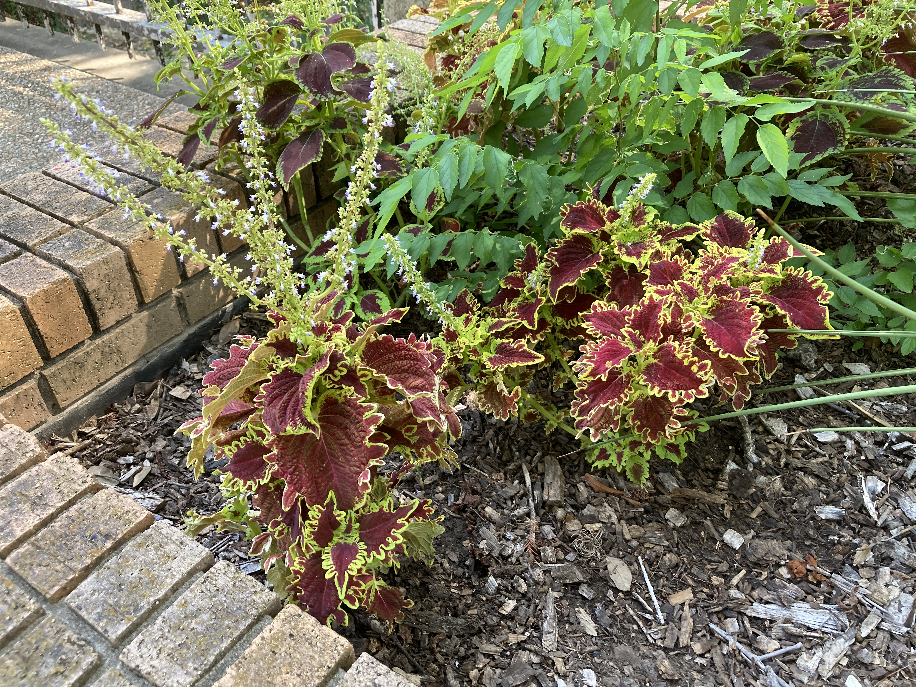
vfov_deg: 49.7
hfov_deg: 63.4
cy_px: 344
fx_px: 741
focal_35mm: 28
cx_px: 458
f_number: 1.8
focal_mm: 3.99
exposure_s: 1/121
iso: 80
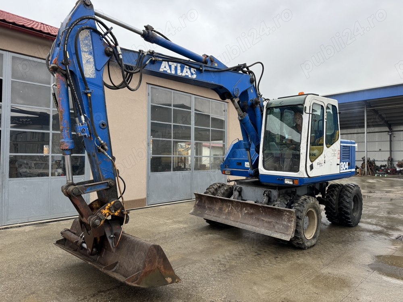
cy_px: 151
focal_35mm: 24
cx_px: 202
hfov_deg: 71.6
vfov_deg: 56.8
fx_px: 279
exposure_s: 1/349
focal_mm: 6.76
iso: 80
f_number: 1.78
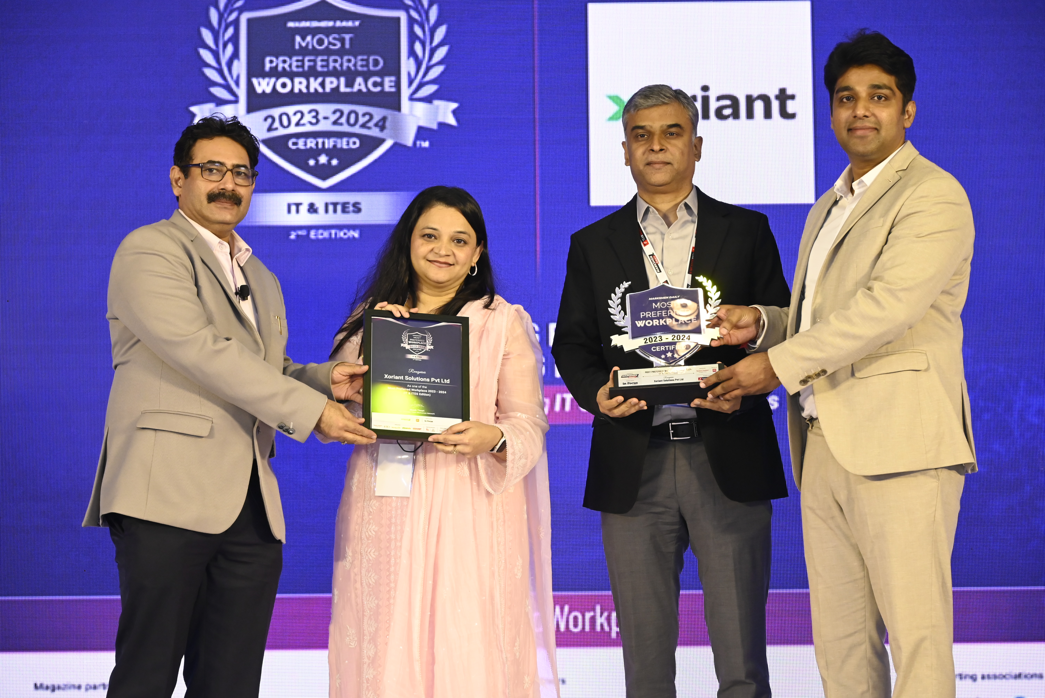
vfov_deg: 13.8
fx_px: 2875
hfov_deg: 20.6
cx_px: 522
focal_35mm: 99
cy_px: 349
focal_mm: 99
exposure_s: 1/200
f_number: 6.3
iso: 3200
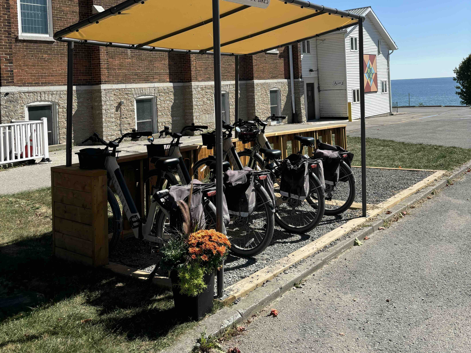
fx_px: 476
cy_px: 90
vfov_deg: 39.6
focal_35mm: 35
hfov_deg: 52.6
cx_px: 234
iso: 50
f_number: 1.6
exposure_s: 1/3021
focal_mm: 5.96
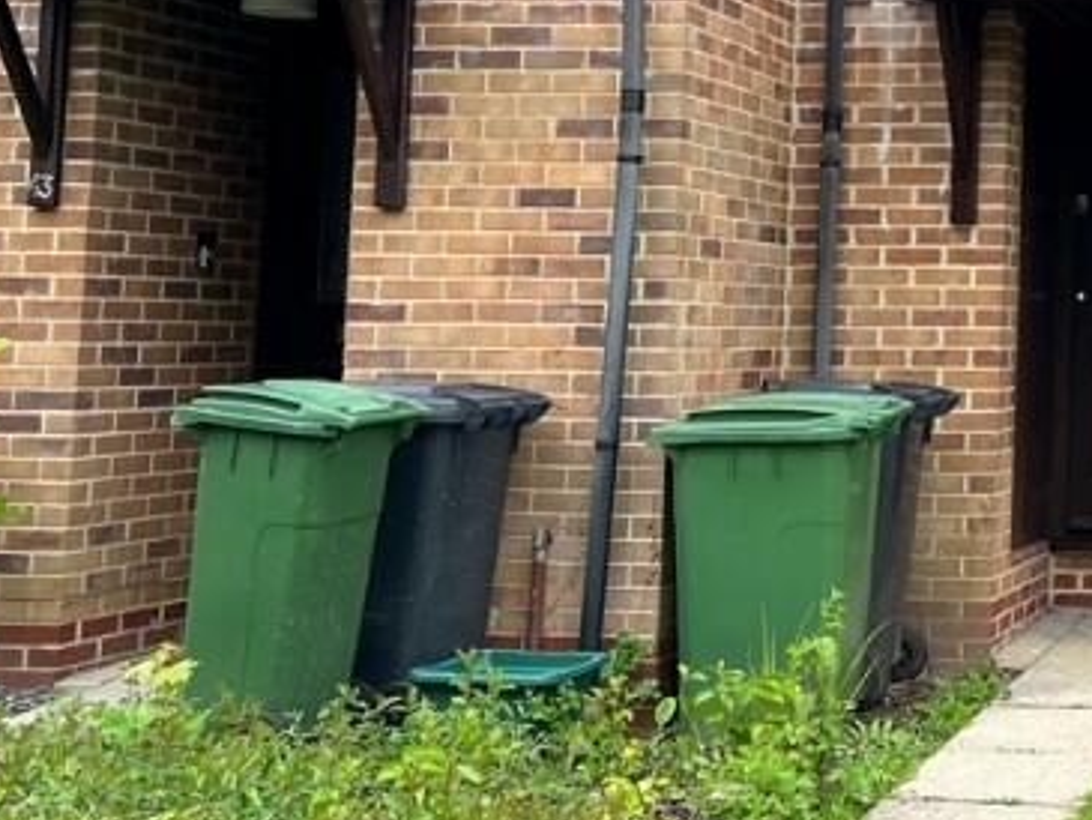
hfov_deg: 24.6
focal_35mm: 73
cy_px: 75
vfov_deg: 19.8
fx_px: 2304
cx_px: 1251
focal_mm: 5.7
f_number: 1.5
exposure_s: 1/499
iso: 50
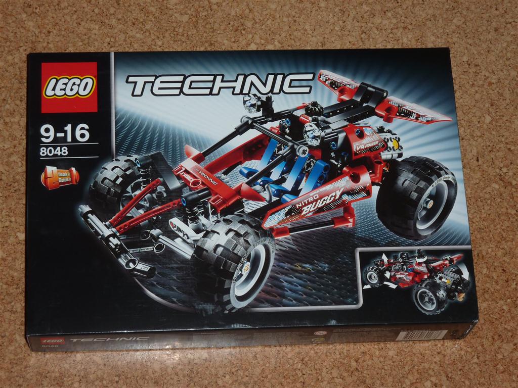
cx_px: 259
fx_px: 1347
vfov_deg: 16.4
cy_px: 194
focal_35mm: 90
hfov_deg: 21.8
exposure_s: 1/40
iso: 100
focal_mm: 14.7
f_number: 4.3
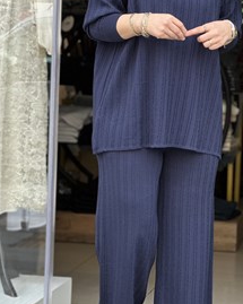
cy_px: 111
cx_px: 198
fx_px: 1340
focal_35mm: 149
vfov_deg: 12.9
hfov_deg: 10.3
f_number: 2.8
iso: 32
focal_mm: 9
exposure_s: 1/121
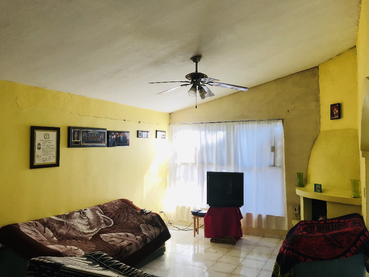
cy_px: 138
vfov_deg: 49.7
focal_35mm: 28
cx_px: 184
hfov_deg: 63.4
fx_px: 298
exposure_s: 1/60
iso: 25
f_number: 1.8
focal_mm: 3.99
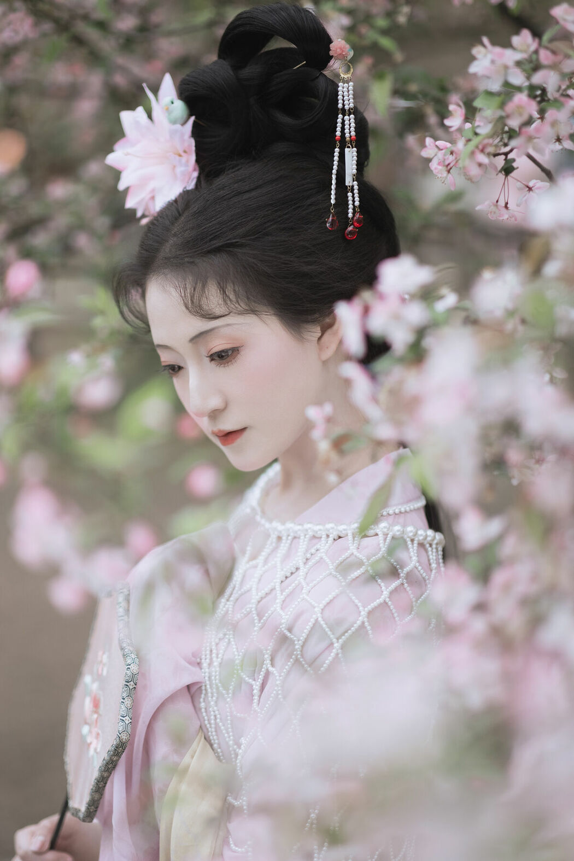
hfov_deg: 16.1
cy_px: 430
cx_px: 287
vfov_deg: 23.9
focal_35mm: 85
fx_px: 2033
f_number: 1.6
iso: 200
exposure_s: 1/1000
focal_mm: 85
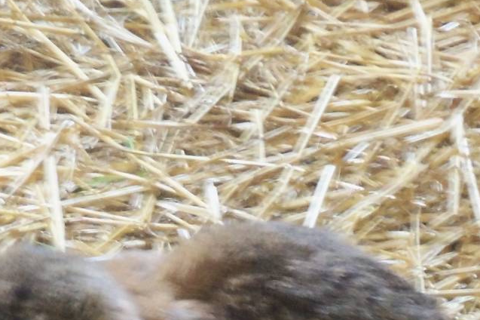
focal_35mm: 366
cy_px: 408
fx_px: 4877
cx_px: 249
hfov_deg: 5.6
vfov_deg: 3.7
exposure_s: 1/10
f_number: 5.7
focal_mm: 25.3
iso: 400
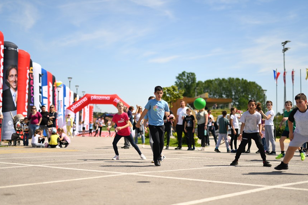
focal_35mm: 57
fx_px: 488
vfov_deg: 23.8
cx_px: 160
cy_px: 98
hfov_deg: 35.0
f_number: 1.4
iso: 100
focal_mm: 50
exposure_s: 1/6400
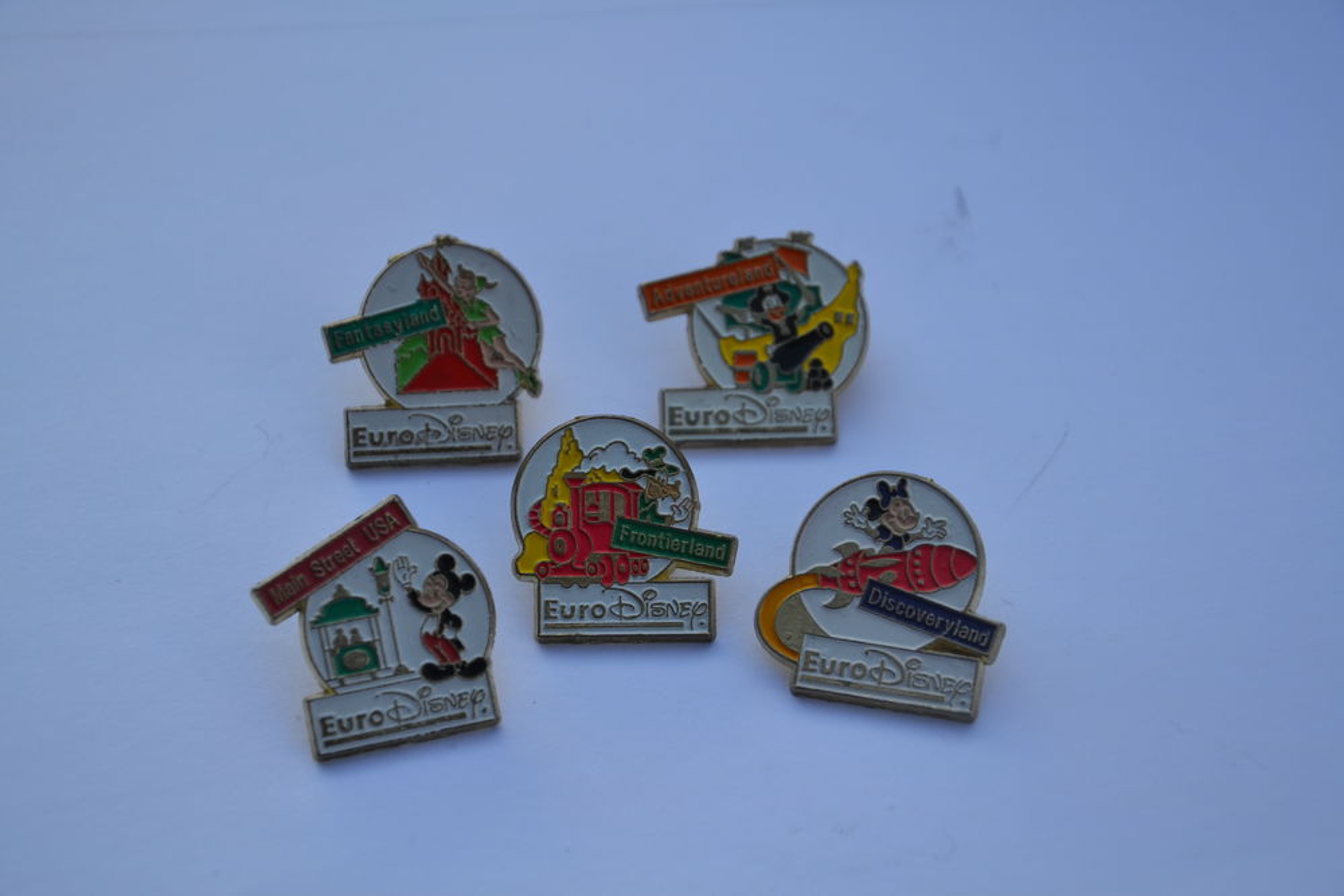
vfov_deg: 13.0
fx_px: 3920
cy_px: 448
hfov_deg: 19.5
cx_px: 672
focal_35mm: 105
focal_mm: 70
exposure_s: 1/200
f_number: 7.1
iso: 100
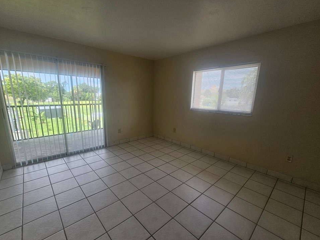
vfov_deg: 85.6
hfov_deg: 101.9
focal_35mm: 14
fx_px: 129
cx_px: 150
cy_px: 125
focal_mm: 2.2
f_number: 2.2
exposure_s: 1/261
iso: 64
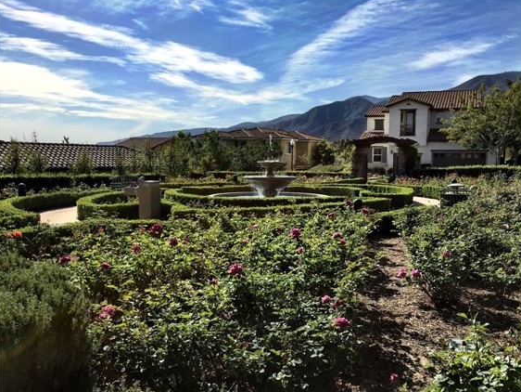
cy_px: 199
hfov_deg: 55.2
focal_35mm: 33
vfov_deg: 43.0
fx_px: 497
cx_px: 293
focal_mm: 4.15
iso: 32
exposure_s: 1/3968
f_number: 2.2
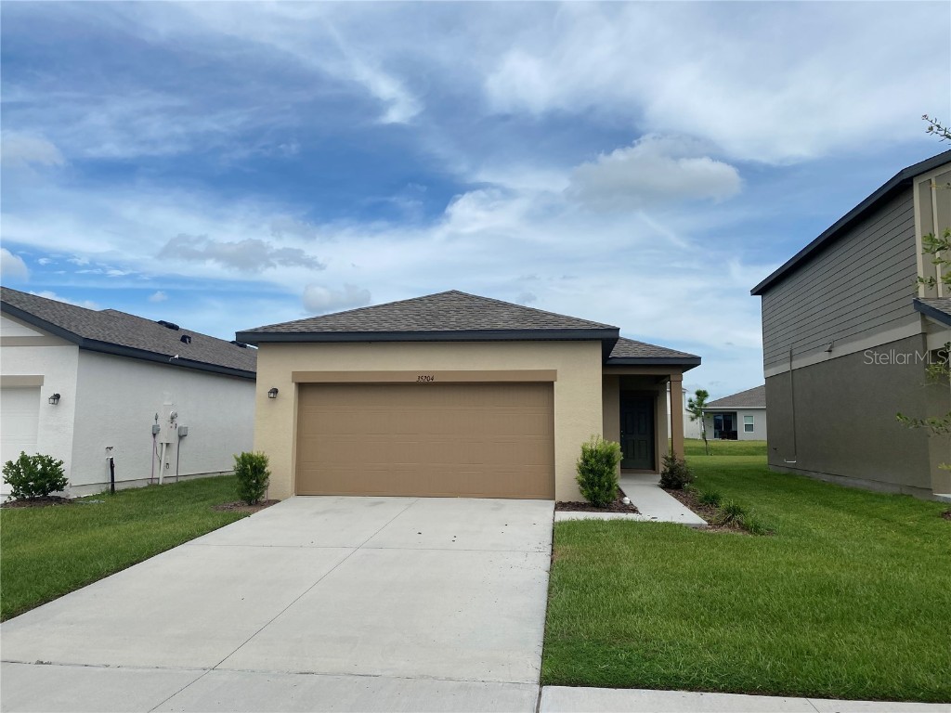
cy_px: 356
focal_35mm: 26
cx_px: 476
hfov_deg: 67.3
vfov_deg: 53.1
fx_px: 714
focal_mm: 4.25
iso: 32
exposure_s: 1/4608
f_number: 1.8
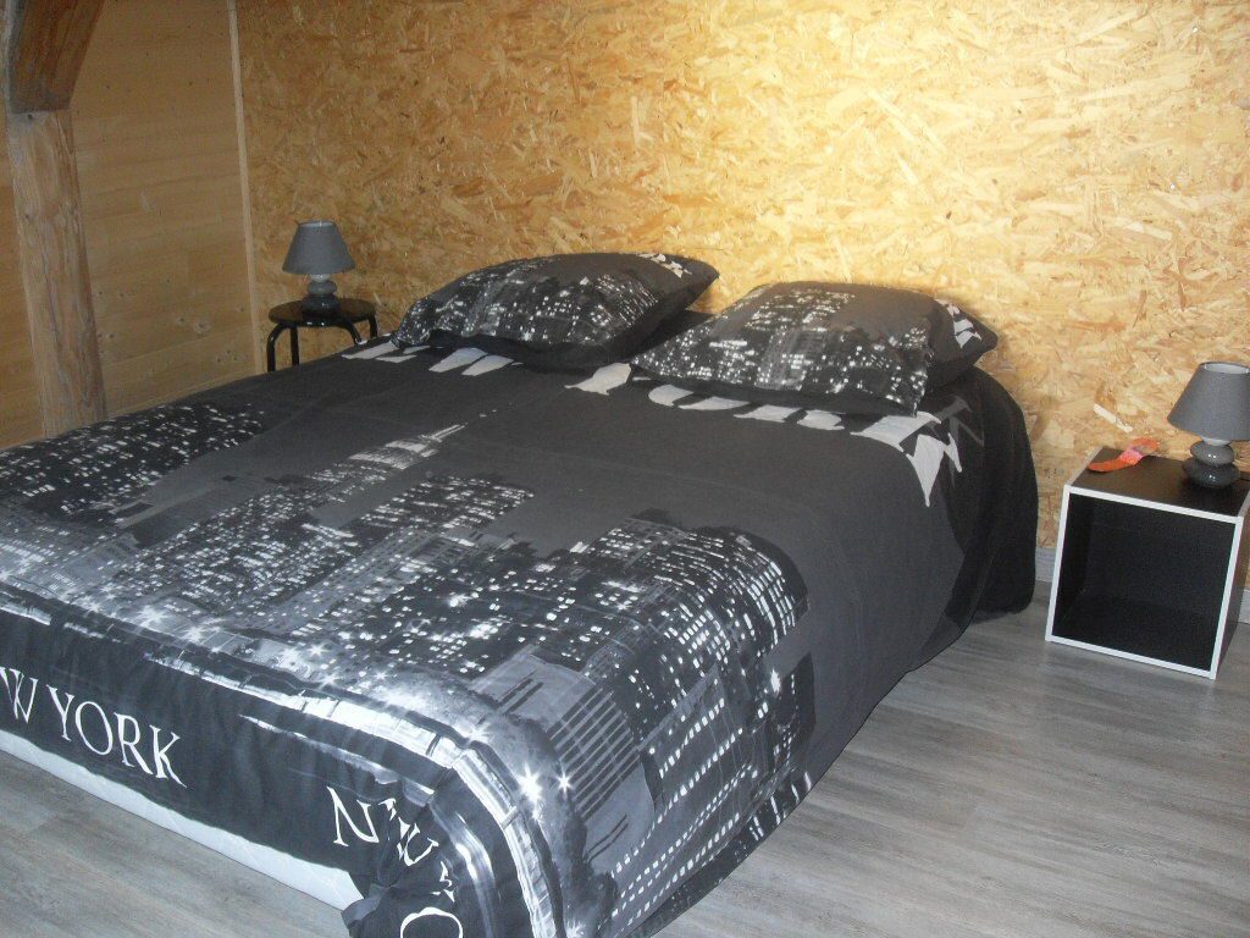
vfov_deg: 38.7
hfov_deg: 50.1
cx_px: 625
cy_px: 469
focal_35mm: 37
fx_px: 1336
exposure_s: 1/45
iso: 160
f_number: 2.8
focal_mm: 6.3
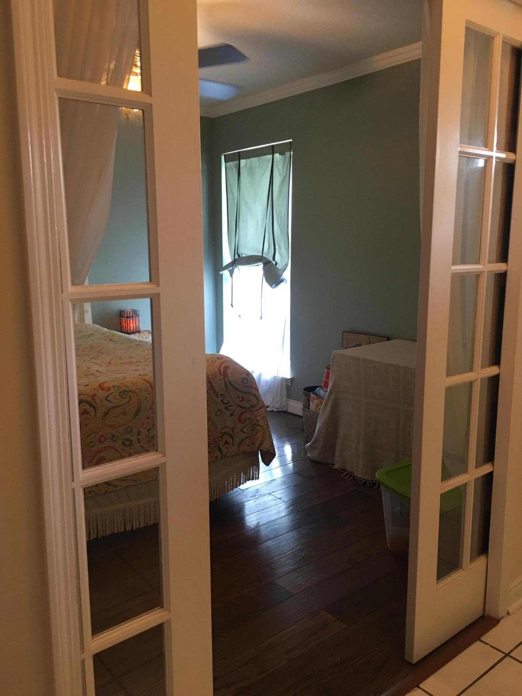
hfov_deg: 48.2
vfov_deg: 61.7
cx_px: 261
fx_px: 583
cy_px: 348
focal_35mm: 29
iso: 64
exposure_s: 1/15
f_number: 2.2
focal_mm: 4.15
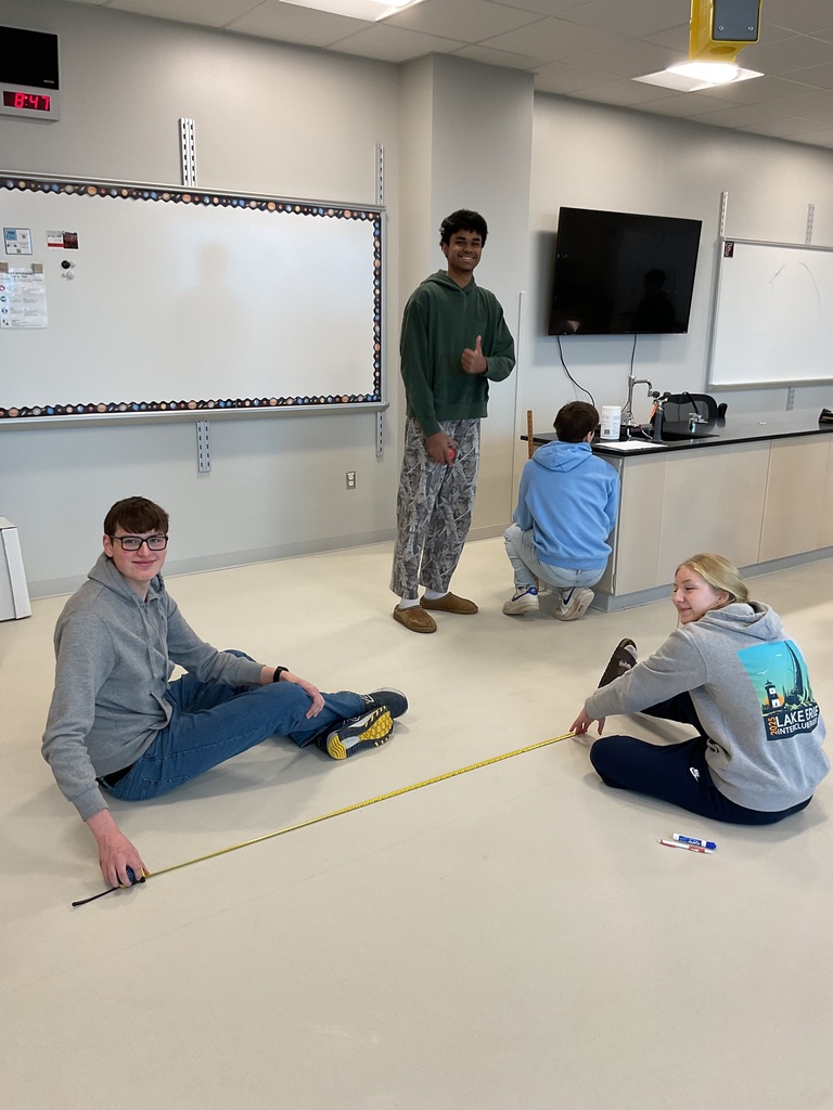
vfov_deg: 61.7
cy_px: 555
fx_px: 930
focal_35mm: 29
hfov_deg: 48.2
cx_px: 416
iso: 40
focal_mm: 3
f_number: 1.8
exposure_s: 1/60
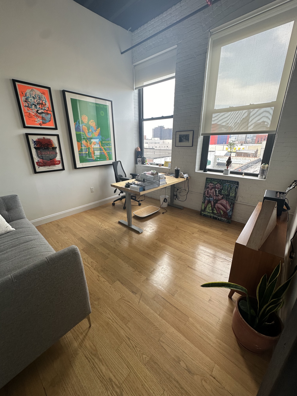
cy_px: 198
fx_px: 160
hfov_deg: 85.7
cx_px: 148
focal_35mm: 14
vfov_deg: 102.1
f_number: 2.2
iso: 50
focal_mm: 2.22
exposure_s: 1/99
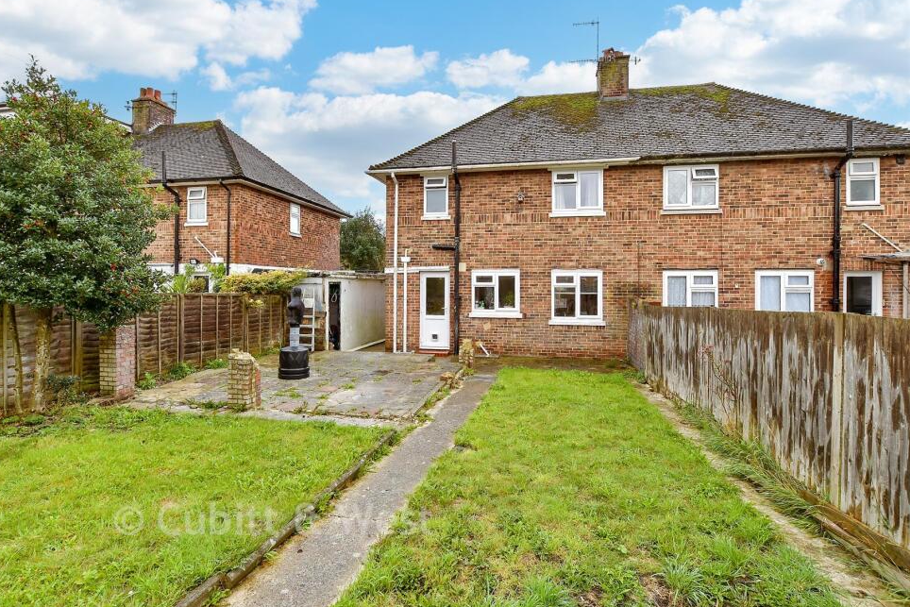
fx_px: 430
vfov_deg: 70.5
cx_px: 428
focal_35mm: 17
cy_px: 299
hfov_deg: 93.2
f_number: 8
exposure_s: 1/80
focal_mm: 11
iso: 200
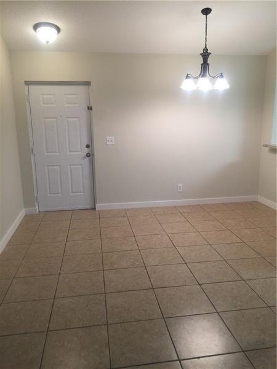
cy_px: 184
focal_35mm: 29
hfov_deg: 48.2
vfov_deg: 61.7
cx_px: 138
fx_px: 309
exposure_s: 1/30
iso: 40
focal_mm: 4.15
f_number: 2.2
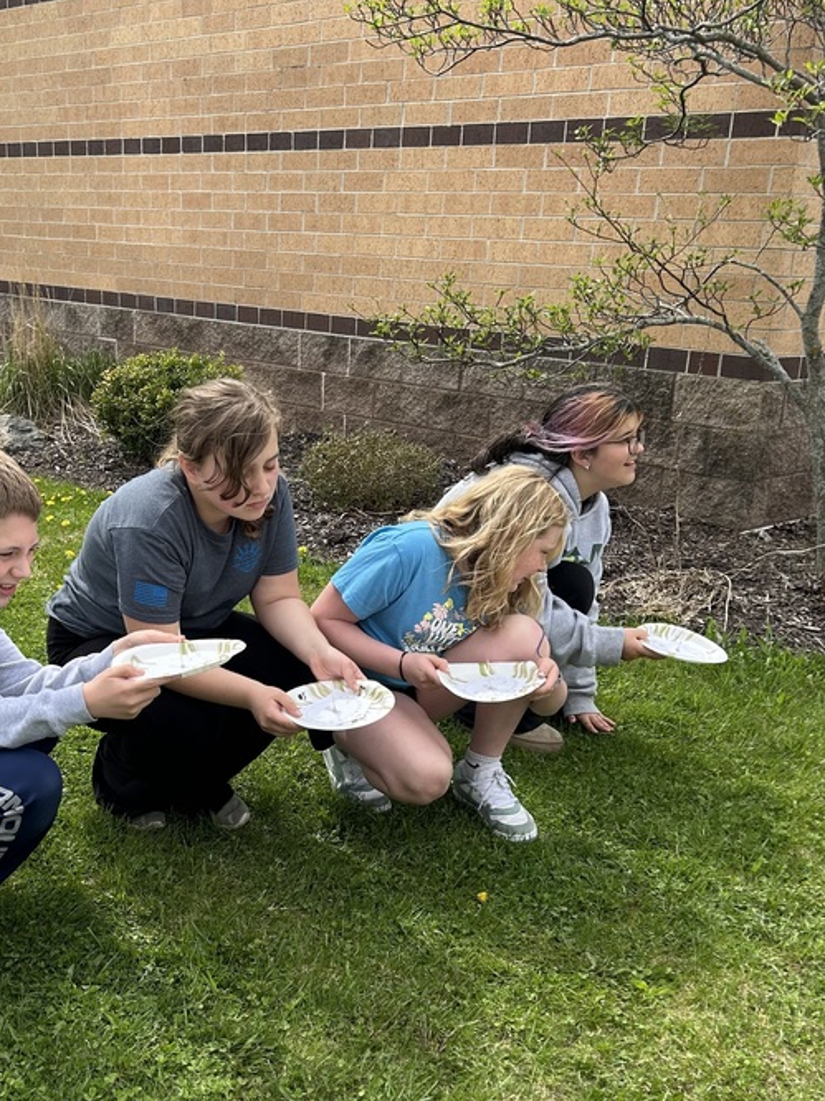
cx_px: 357
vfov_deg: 46.5
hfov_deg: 35.9
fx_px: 1272
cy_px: 673
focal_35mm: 40
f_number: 1.5
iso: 50
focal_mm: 5.7
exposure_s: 1/2045
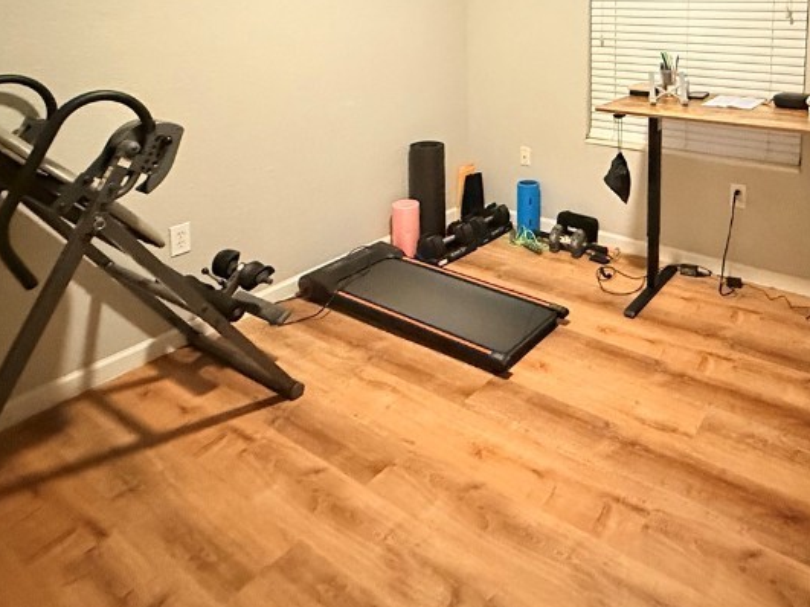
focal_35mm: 27
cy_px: 69
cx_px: 545
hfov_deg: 63.6
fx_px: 632
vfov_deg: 46.6
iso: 1000
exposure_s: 1/60
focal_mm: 2.22
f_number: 2.2
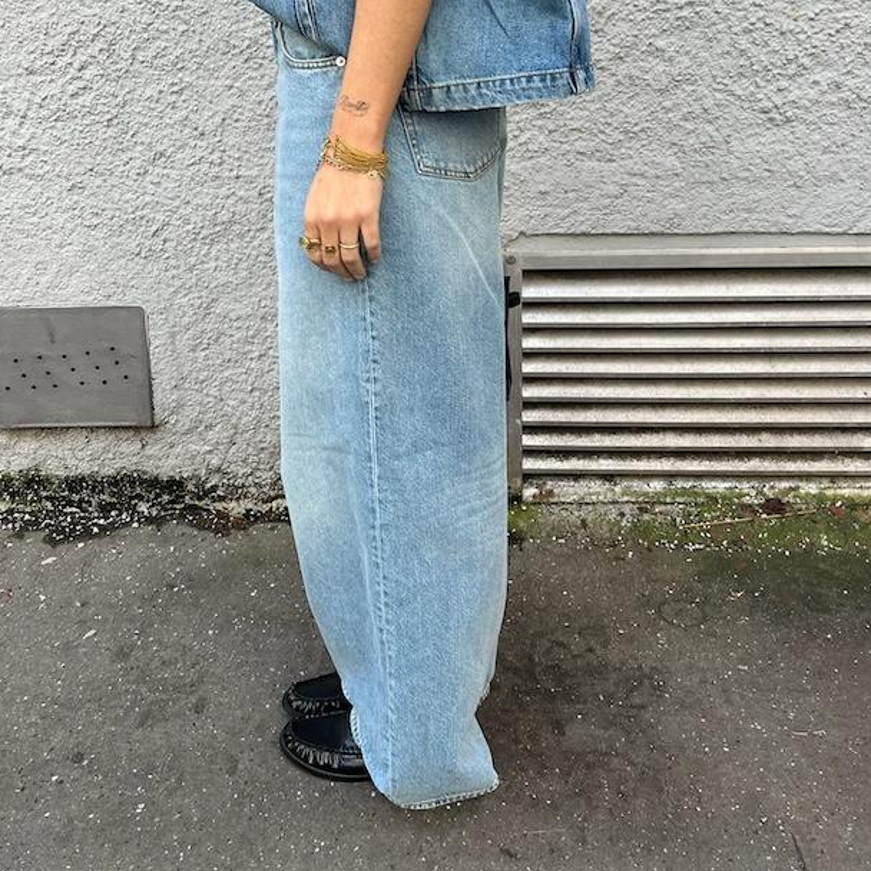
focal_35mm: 37
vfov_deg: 44.0
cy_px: 263
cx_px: 401
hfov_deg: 44.9
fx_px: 1053
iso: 40
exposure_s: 1/216
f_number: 1.5
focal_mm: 5.7
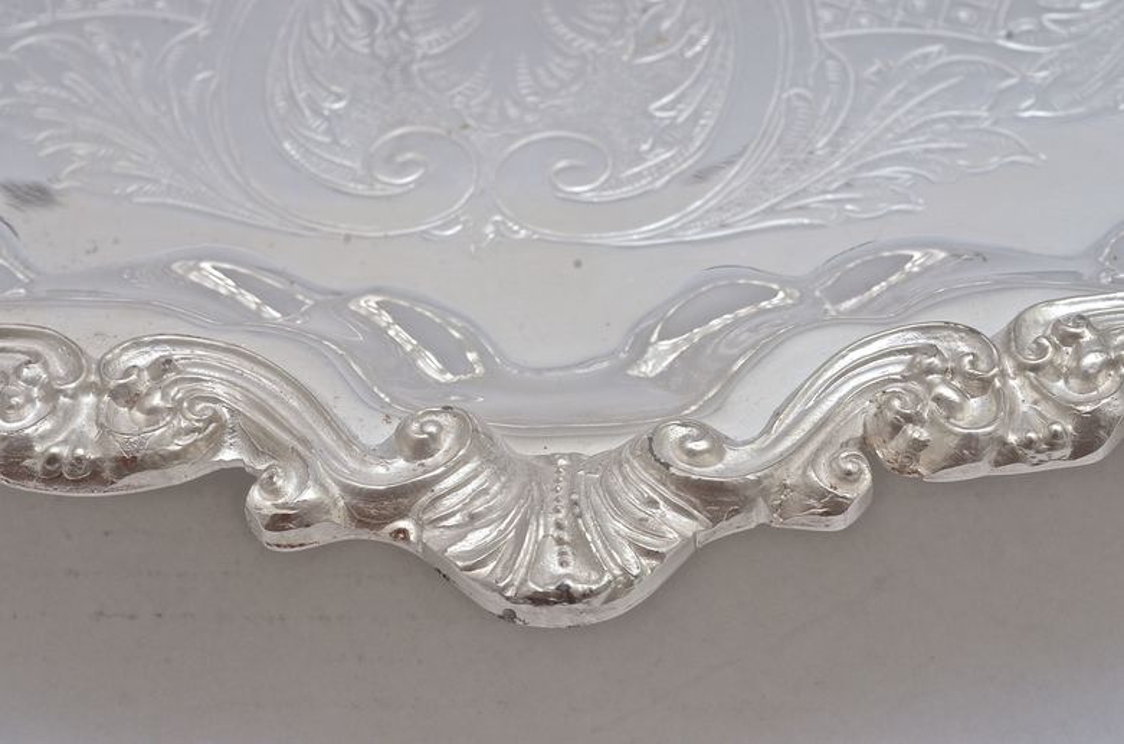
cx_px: 562
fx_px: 2570
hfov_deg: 24.7
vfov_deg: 16.5
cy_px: 372
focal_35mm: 82
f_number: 11
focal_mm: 55
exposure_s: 1/125
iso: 800
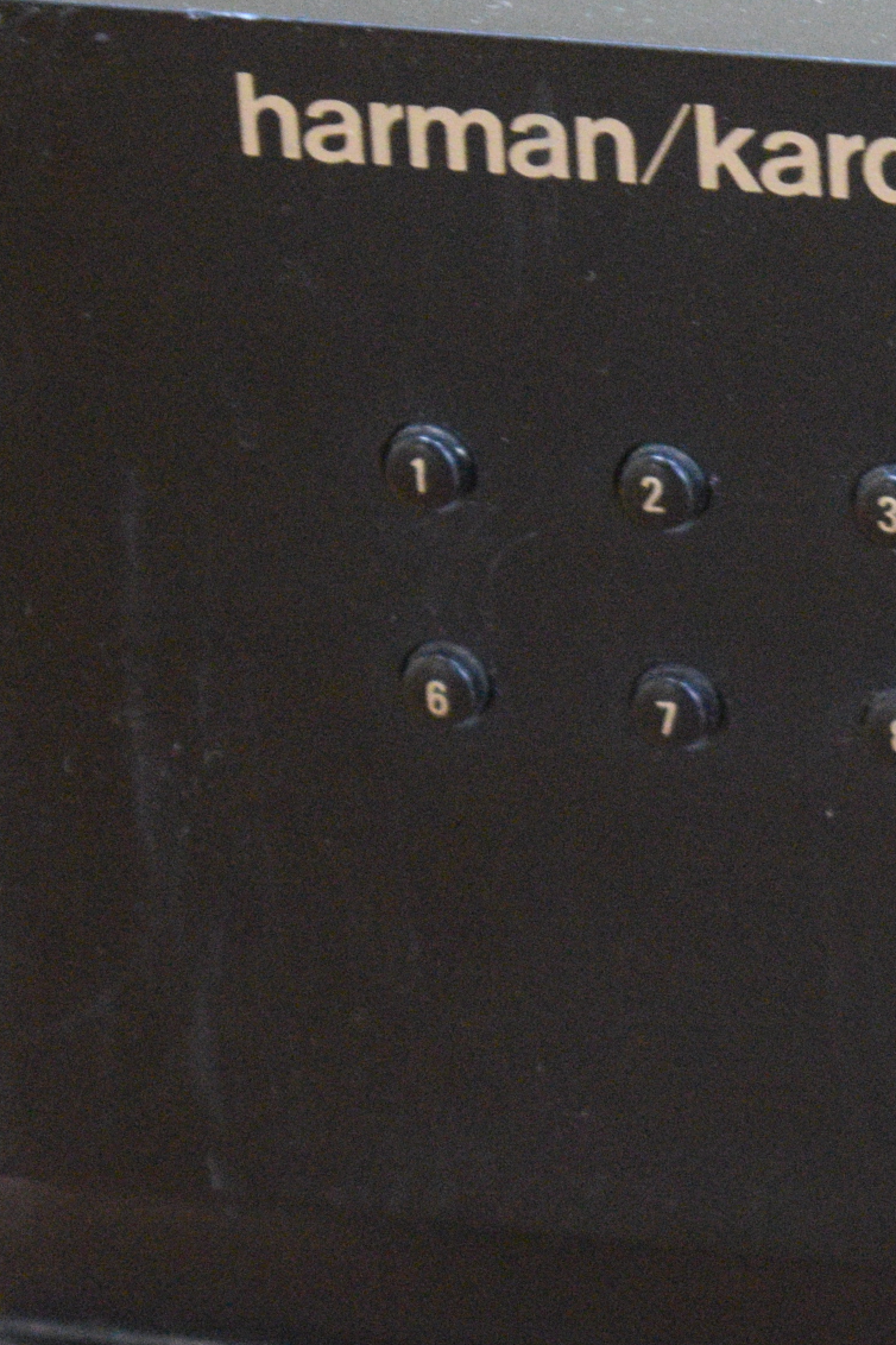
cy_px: 831
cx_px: 1591
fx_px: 8155
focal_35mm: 218
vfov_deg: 9.4
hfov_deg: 6.2
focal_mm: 55
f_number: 5.6
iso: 6400
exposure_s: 1/25
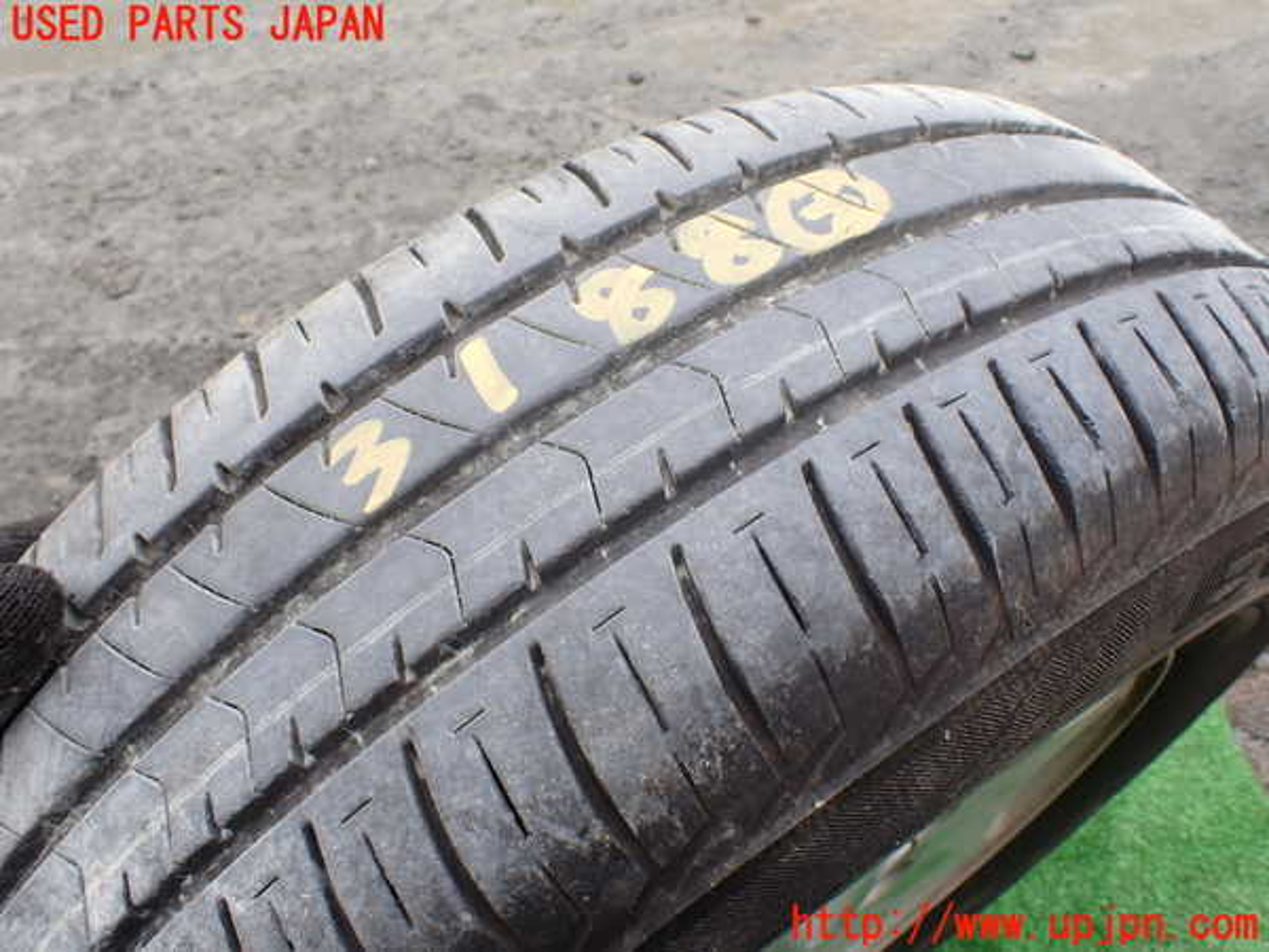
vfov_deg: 46.8
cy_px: 476
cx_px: 634
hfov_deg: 60.0
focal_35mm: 30
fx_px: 1100
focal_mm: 5.4
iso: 100
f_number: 3.2
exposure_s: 1/200
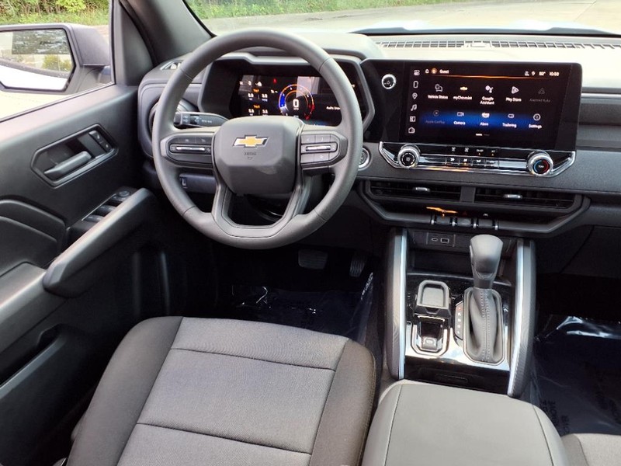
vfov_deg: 51.4
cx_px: 310
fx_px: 484
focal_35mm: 27
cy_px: 233
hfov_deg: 65.3
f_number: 1.9
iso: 40
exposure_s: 1/60.2
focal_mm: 3.58
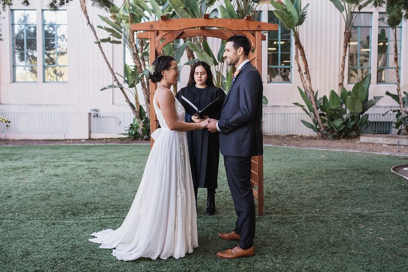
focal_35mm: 35
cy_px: 136
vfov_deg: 37.8
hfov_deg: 54.5
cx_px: 204
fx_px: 396
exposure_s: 1/400
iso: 400
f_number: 2.8
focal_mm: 35
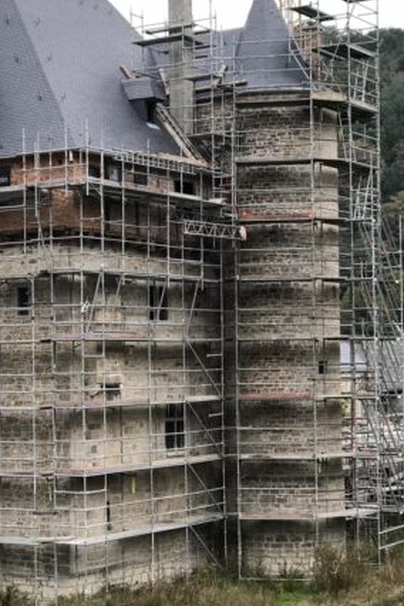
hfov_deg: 15.3
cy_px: 307
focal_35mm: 89
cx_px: 80
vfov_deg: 22.9
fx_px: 1498
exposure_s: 1/50
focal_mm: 6.6
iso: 32
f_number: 2.8
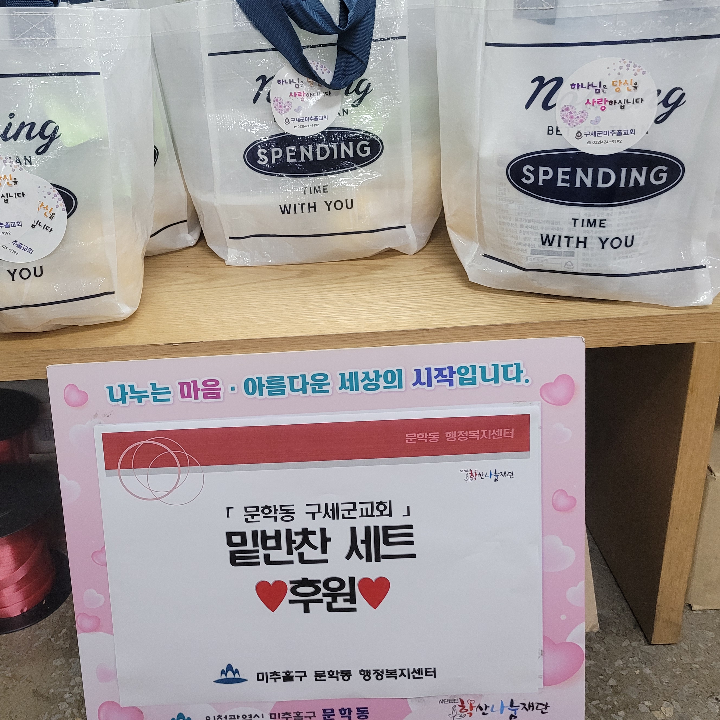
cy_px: 320
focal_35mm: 35
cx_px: 269
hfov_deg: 46.8
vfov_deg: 47.1
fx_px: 824
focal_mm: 5.4
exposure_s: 1/120
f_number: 1.8
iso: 320
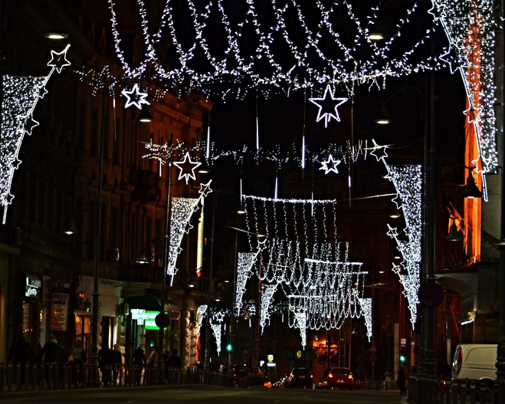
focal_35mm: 198
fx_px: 2959
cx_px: 261
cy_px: 202
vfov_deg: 7.8
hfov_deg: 9.8
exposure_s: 1/100
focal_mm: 116
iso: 1400
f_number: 4.8
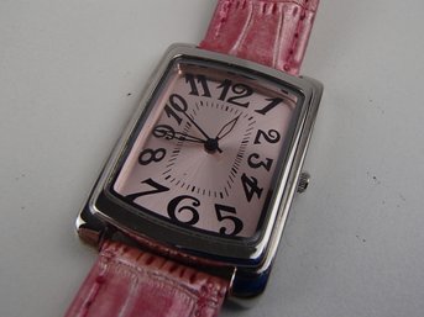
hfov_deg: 50.2
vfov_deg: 38.6
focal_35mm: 37
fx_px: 453
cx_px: 212
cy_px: 158
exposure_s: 1/160
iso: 200
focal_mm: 6.64
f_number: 4.7
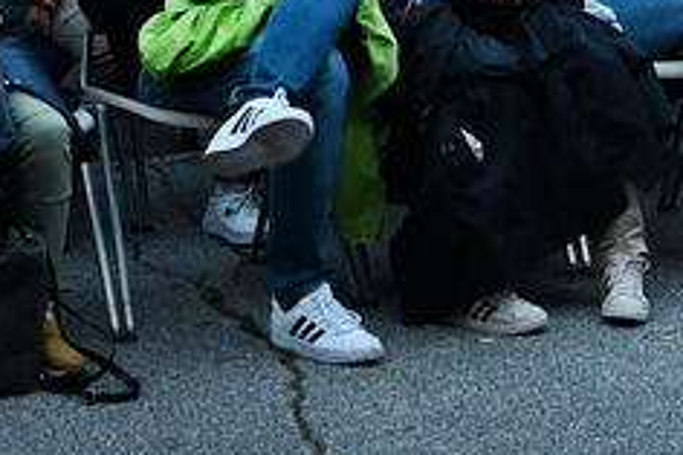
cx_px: 614
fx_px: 3185
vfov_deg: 7.7
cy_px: -577
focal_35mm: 168
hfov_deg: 12.2
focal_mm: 33
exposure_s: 1/30
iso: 1600
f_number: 3.2
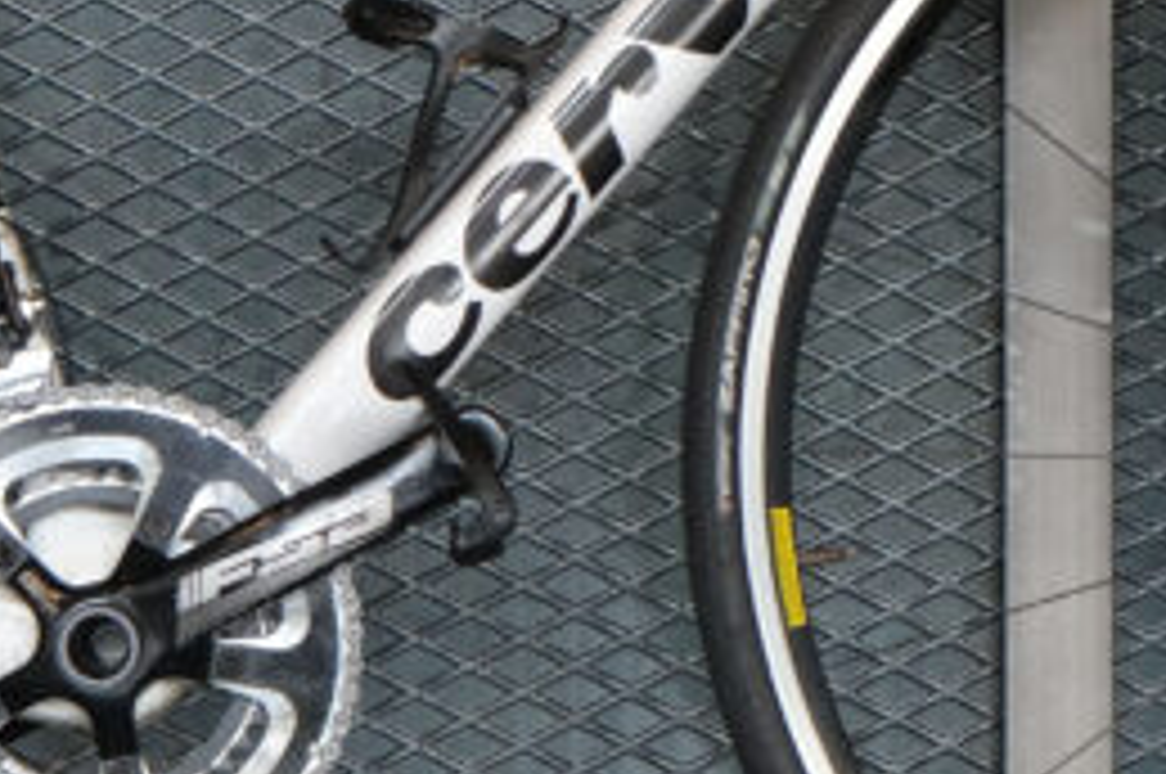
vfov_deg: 6.8
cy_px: 88
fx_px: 6534
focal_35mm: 202
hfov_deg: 10.2
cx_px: 243
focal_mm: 34.3
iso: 1250
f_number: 5
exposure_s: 1/110
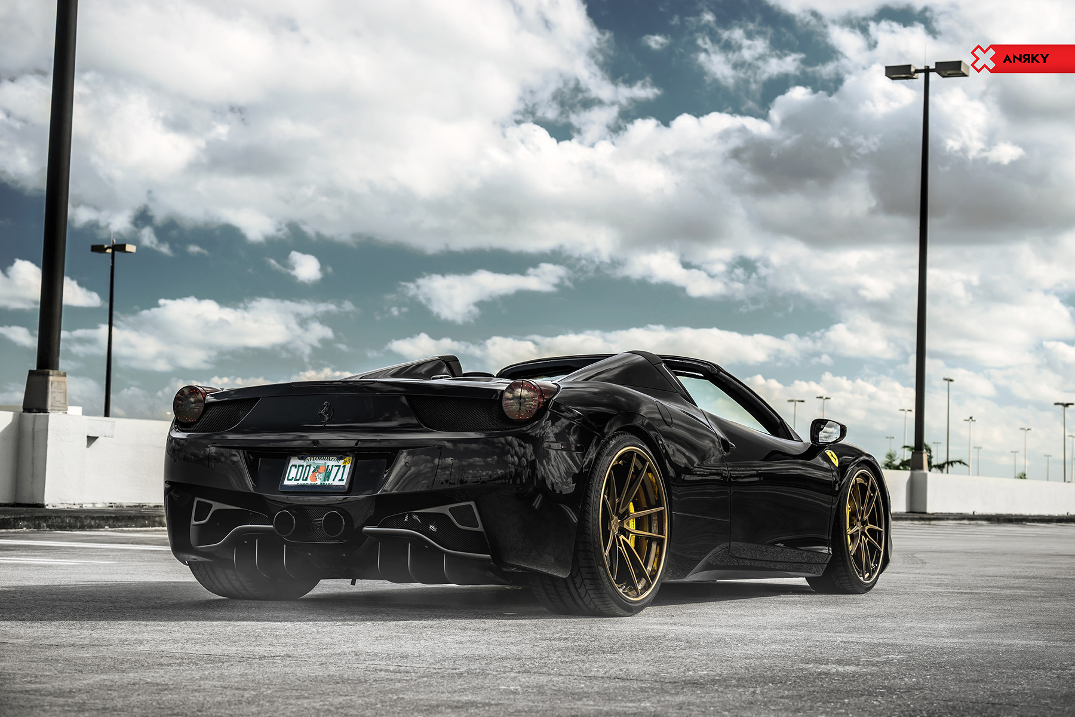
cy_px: 358
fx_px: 1941
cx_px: 538
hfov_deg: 31.0
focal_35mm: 65
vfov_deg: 20.9
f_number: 6.3
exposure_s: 1/160
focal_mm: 65
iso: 160
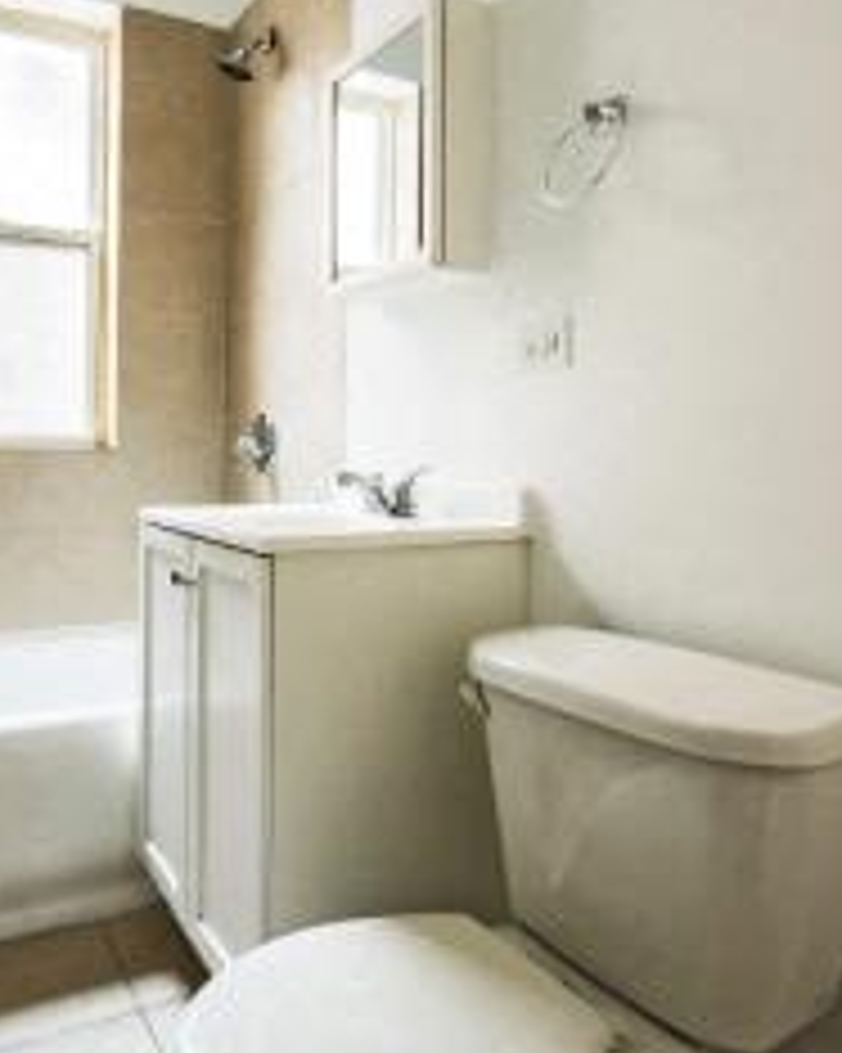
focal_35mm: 27
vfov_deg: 63.6
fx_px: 842
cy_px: 430
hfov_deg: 52.5
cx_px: 311
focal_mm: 15
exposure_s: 2
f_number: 10
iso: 400
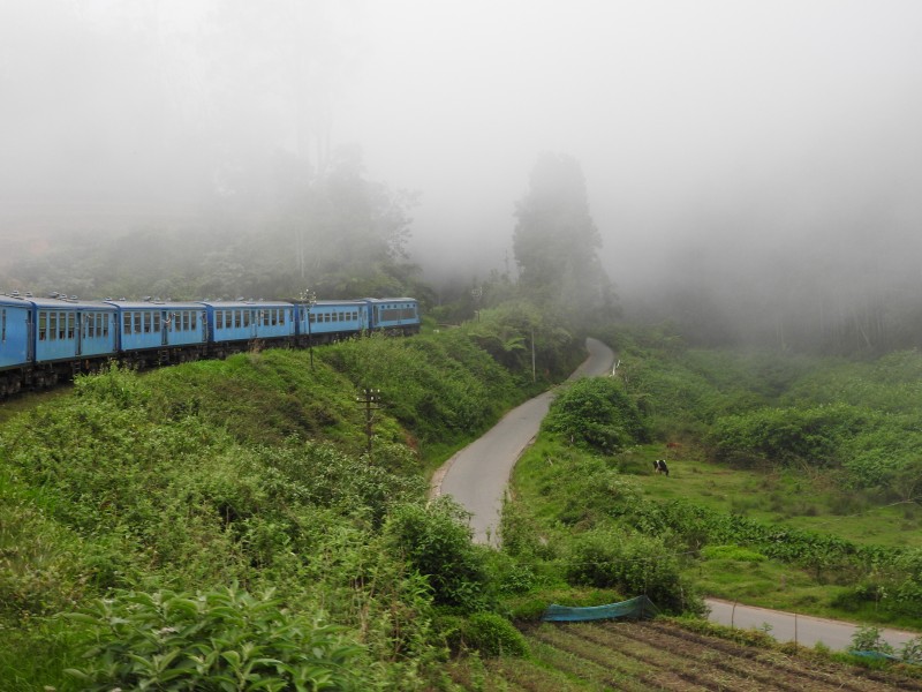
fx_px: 1332
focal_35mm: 50
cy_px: 346
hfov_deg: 38.2
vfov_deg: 29.1
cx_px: 461
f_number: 4
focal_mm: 9
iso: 180
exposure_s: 1/250
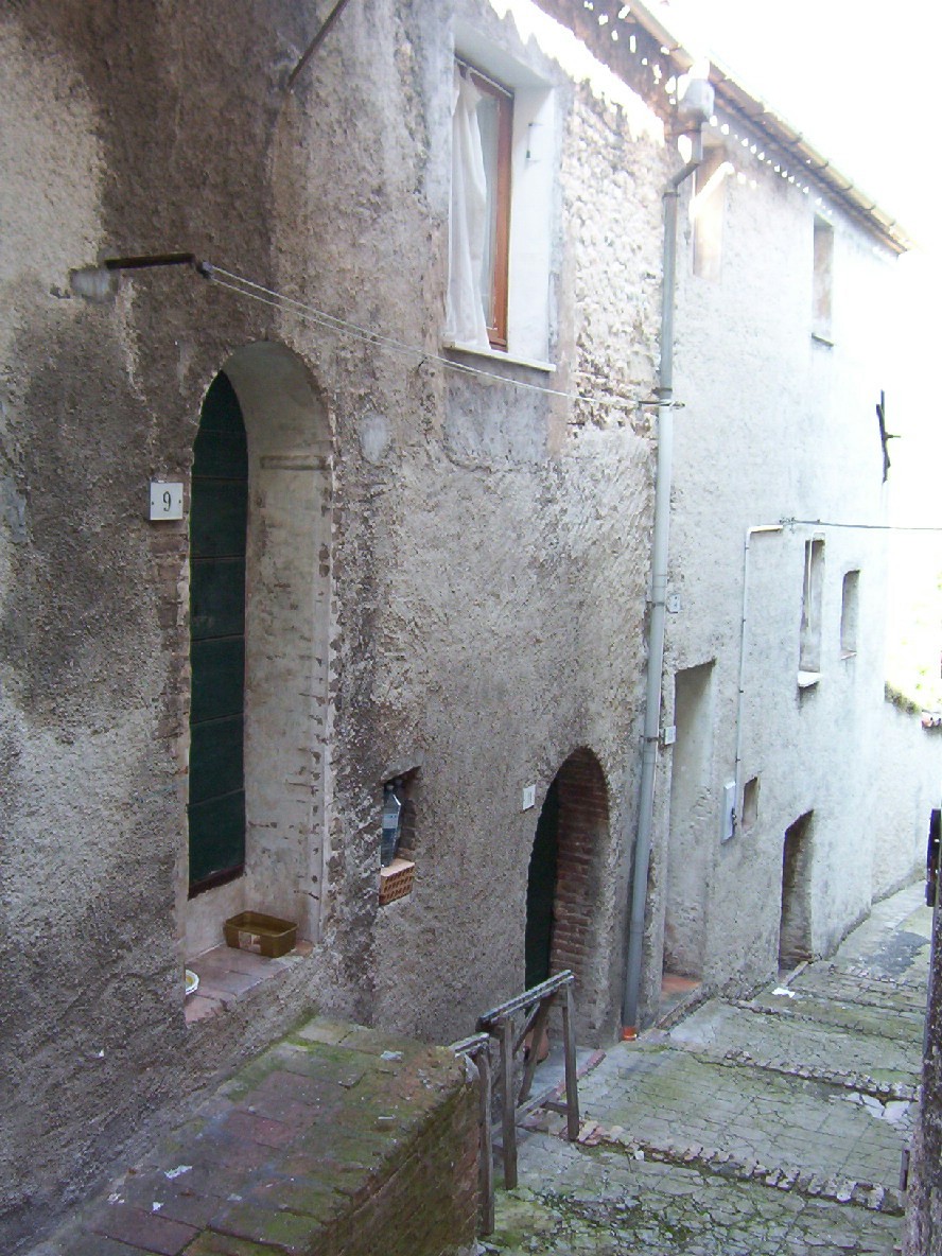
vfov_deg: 51.4
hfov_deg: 39.7
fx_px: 1306
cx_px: 471
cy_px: 628
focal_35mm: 36
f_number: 2.76
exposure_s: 1/48
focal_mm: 5.54
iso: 100
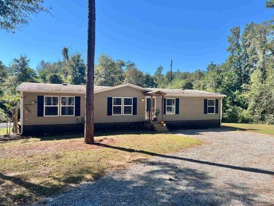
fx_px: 206
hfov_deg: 67.3
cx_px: 137
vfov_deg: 53.1
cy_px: 103
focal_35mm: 26
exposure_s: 1/2762
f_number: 1.5
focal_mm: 5.7
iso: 50
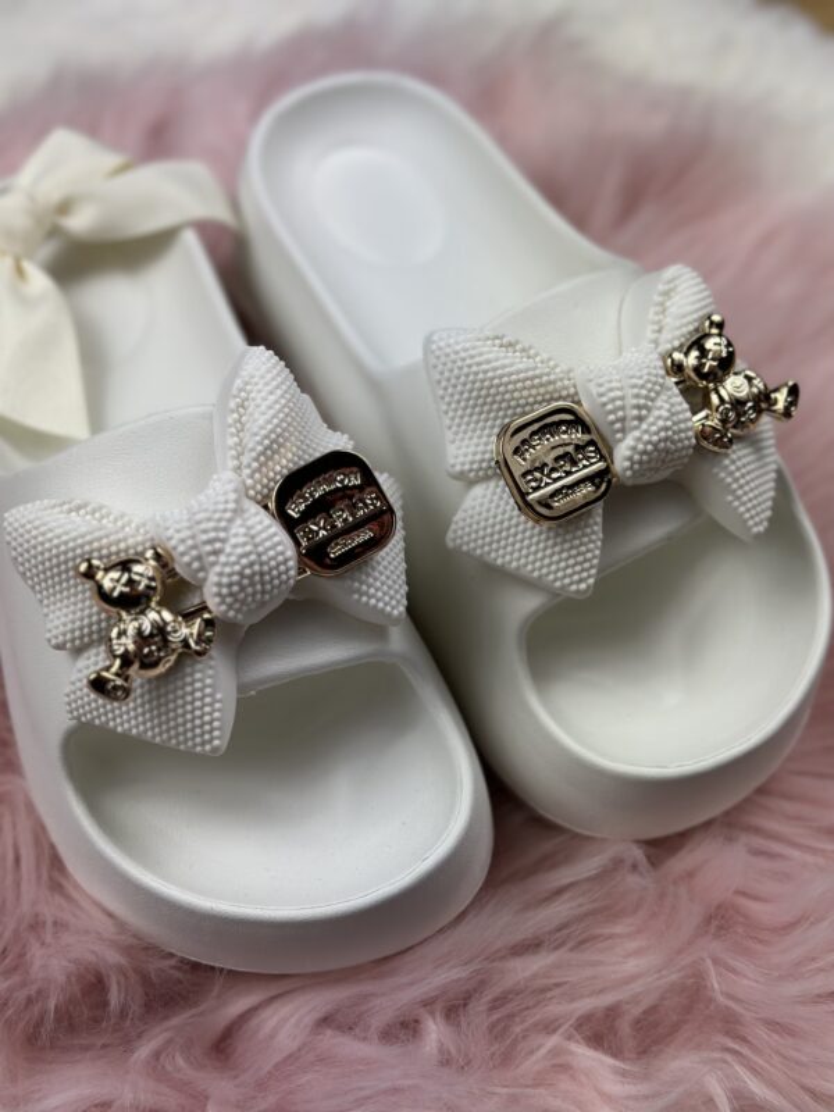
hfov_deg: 30.3
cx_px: 417
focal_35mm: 48
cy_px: 556
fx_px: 1542
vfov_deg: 39.7
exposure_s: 1/1953
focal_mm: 6.86
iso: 100
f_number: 1.78
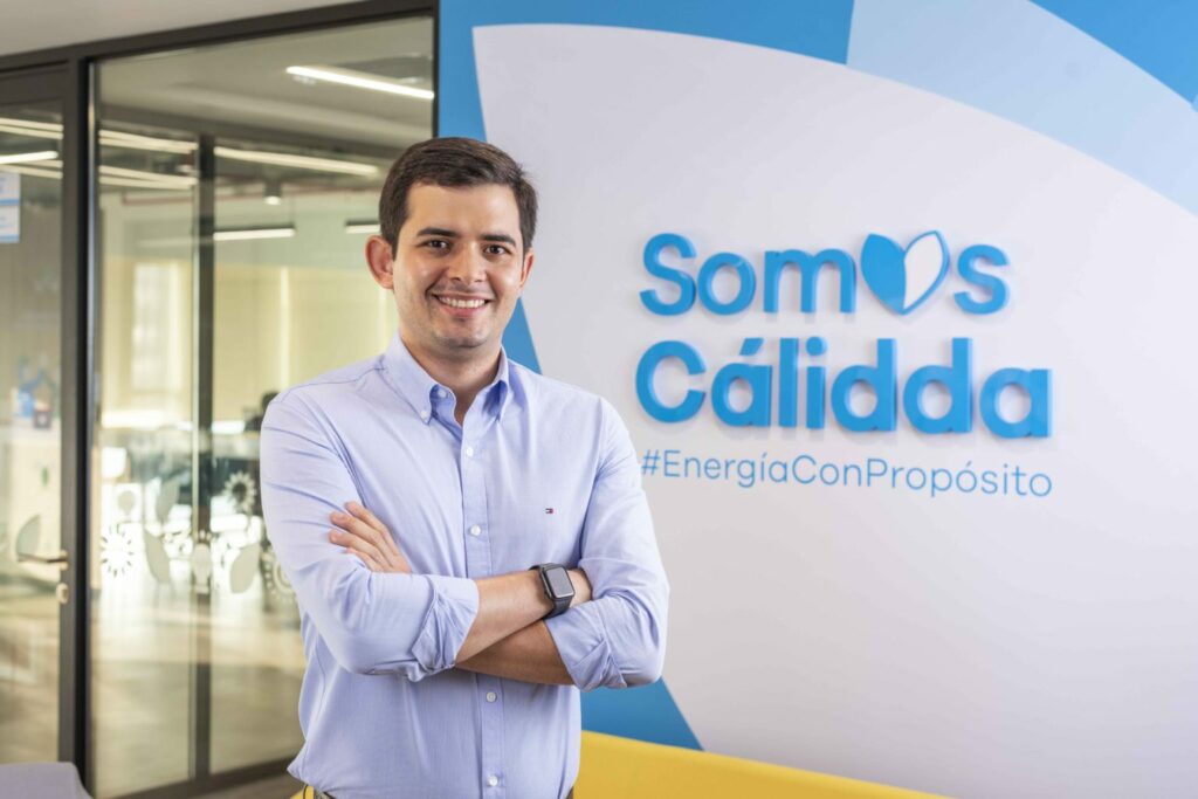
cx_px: 599
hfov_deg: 39.6
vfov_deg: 27.0
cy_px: 400
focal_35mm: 50
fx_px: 1664
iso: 250
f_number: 5
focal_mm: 50
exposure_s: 1/125
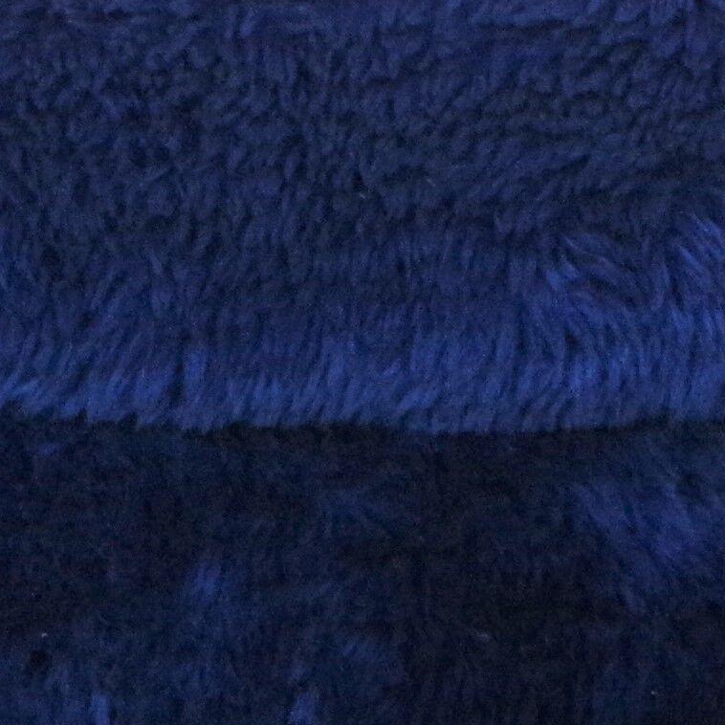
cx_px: 41
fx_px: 7203
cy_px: 258
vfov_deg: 5.8
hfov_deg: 5.8
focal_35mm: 304
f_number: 4
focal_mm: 30.63
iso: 800
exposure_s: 1/125
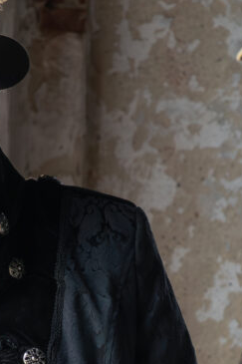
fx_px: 3421
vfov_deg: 6.1
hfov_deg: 4.1
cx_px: 97
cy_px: 414
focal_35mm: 339
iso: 2000
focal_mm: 69
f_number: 11
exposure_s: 1/100
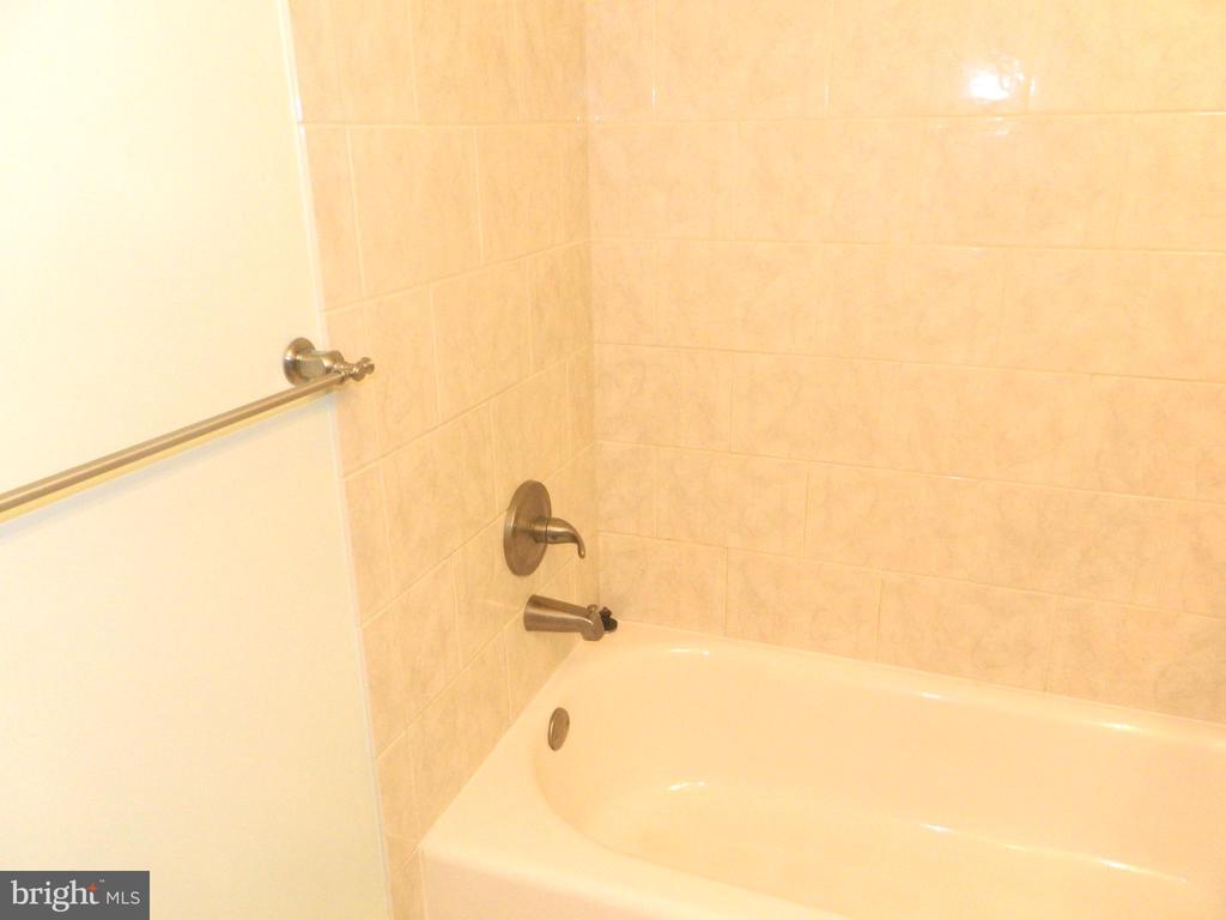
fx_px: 885
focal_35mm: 25
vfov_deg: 54.9
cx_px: 613
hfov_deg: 69.4
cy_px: 460
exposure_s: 1/30
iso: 400
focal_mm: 4.5
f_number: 3.1
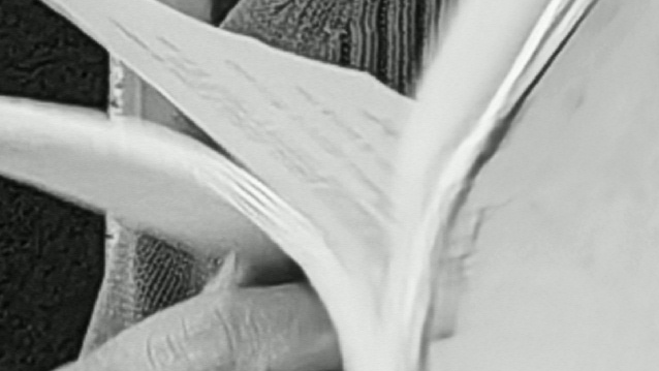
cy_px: -37
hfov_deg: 2.5
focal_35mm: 867
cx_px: 1463
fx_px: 15151
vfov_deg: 1.4
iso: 125
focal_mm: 15.38
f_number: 2.6
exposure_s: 1/100
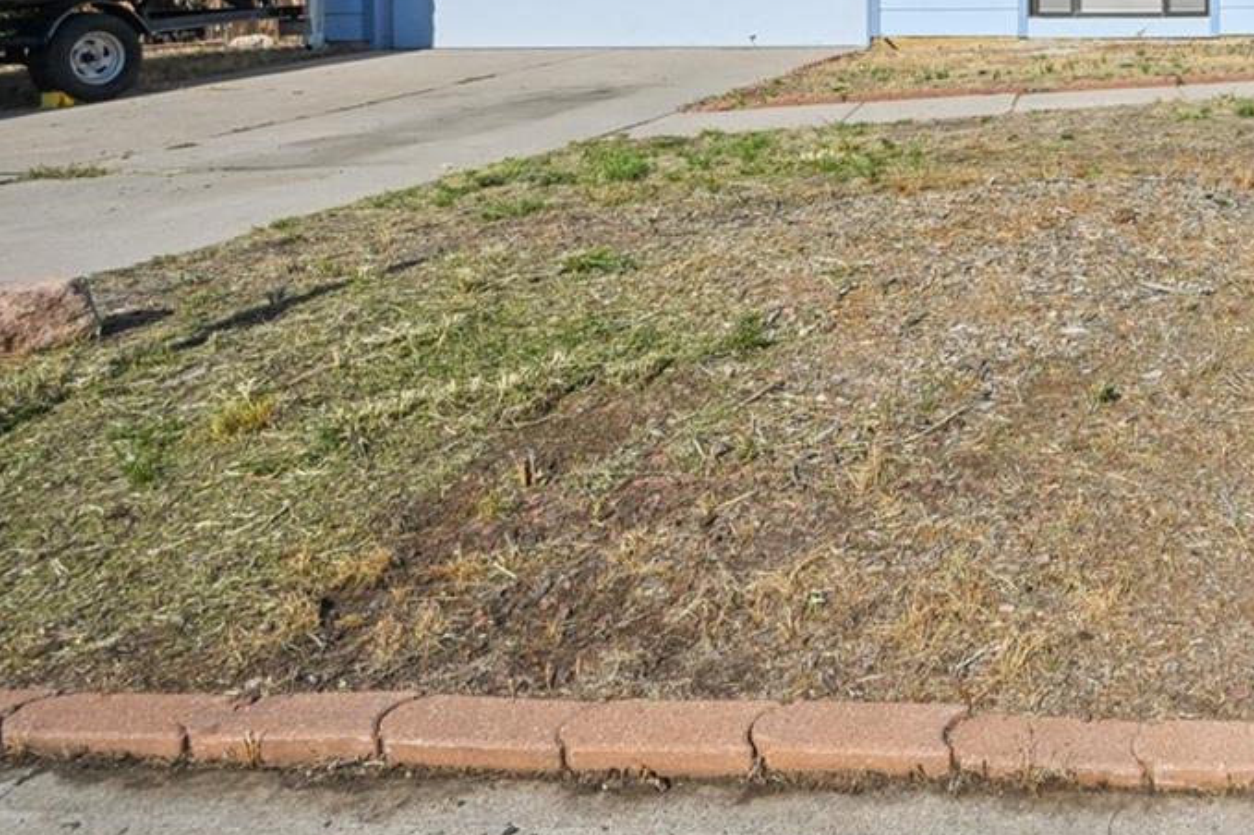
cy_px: -20
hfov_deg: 45.0
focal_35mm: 33
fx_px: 1149
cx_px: 1344
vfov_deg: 35.6
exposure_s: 1/800
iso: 400
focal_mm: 14
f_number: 11
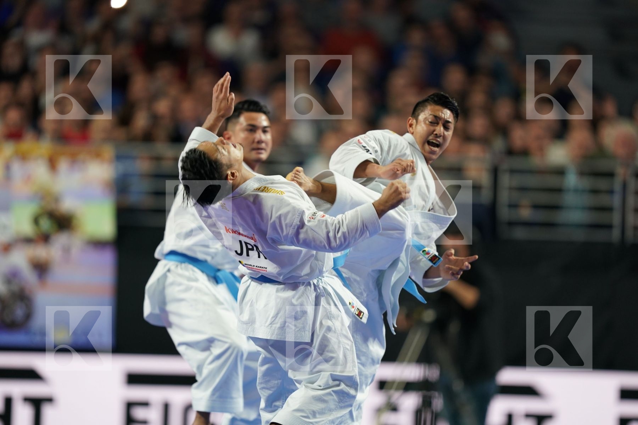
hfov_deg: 5.2
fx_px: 7088
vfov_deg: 3.4
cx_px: 319
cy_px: 212
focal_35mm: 400
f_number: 2.8
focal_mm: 400
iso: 1000
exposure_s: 1/500
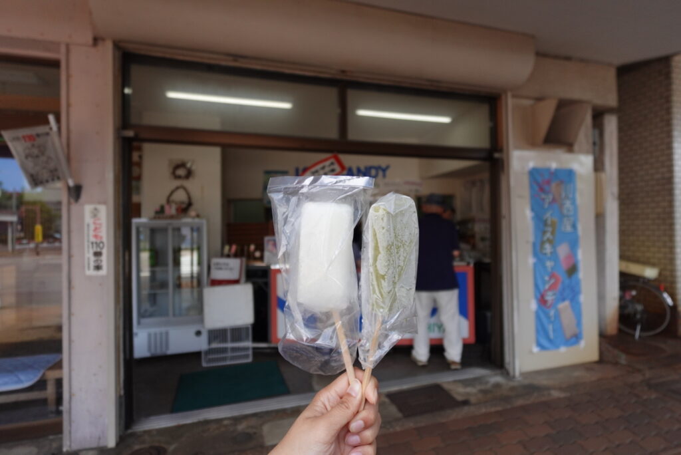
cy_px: 228
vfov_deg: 67.5
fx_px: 341
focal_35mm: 18
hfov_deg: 90.0
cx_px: 340
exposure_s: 1/800
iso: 125
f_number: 1.8
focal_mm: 6.9
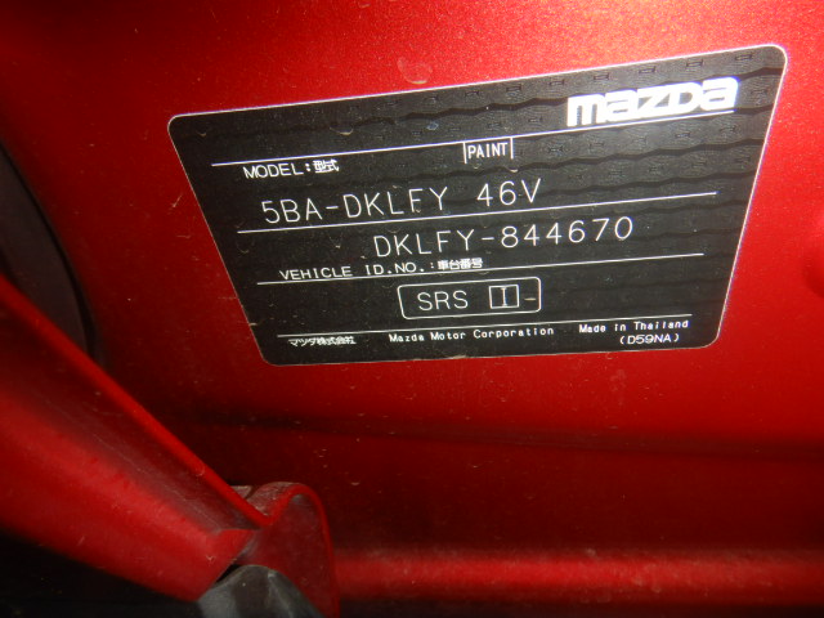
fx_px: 571
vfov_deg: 56.8
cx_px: 412
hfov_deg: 71.6
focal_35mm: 24
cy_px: 309
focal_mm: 4.3
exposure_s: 1/30
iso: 200
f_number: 8.2
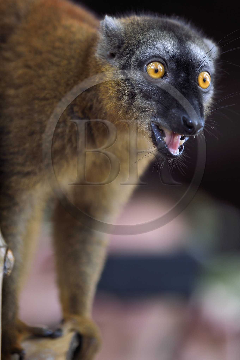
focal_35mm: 182
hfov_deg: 7.5
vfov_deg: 11.3
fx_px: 1820
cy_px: 153
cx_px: 124
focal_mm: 155
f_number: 2.8
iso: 200
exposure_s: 1/320
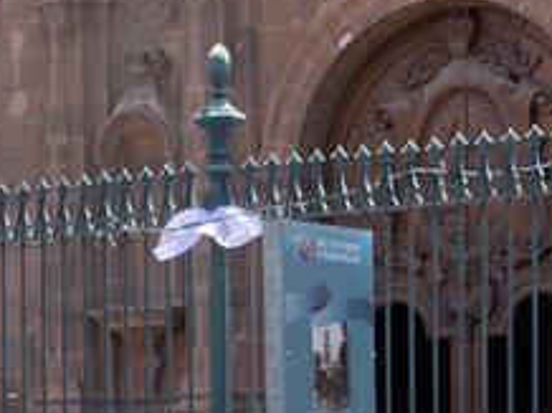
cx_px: 23
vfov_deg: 7.6
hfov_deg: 10.3
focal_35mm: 191
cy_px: 580
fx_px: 3042
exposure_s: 1/305
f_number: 2.4
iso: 16
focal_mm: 6
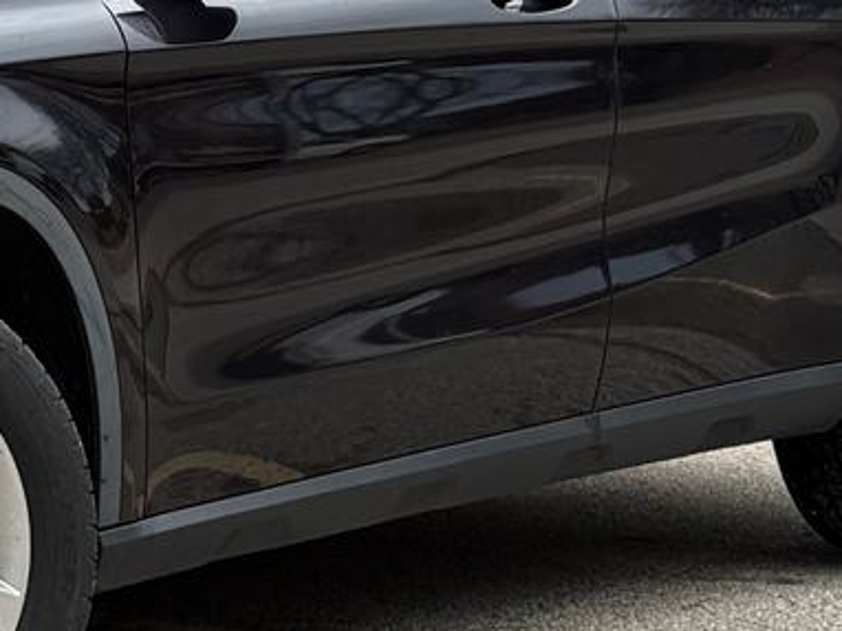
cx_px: -128
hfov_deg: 12.0
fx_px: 3914
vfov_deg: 9.1
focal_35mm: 161
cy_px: -35
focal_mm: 6.76
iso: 80
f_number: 1.78
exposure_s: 1/1484
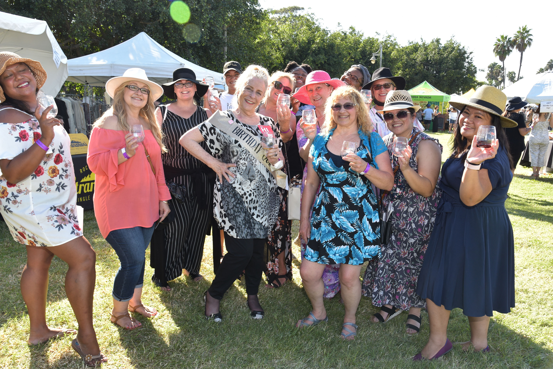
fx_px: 461
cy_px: 184
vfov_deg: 43.6
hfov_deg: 61.9
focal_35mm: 30
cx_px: 276
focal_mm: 30
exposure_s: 1/125
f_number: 8
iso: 320
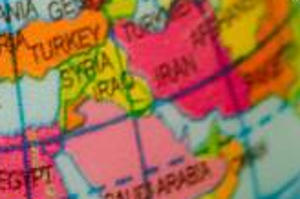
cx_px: -207
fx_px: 6926
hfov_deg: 2.5
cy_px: -242
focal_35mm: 832
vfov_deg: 1.6
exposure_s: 1/160
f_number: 5.6
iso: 250
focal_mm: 105
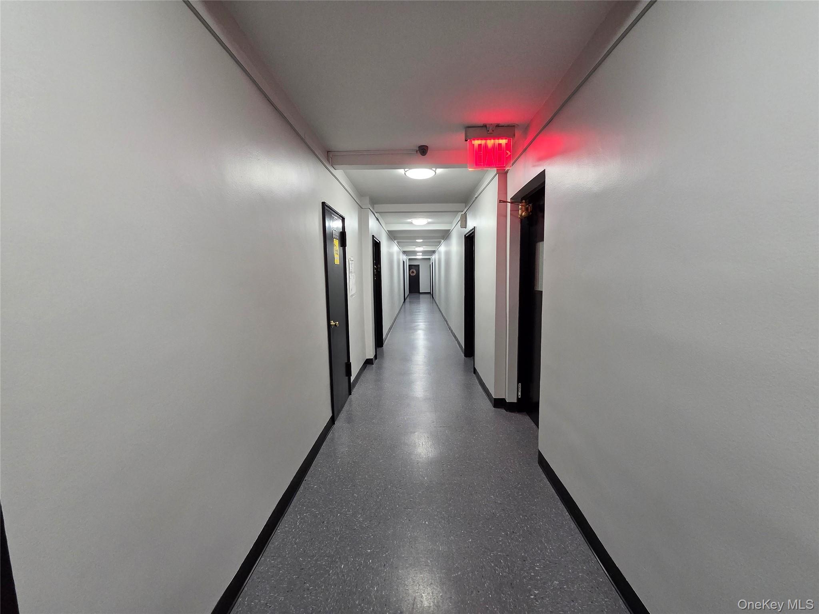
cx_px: 410
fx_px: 308
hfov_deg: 106.2
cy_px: 307
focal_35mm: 13
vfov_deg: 89.9
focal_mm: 2.2
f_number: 2.2
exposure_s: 1/60
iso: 640
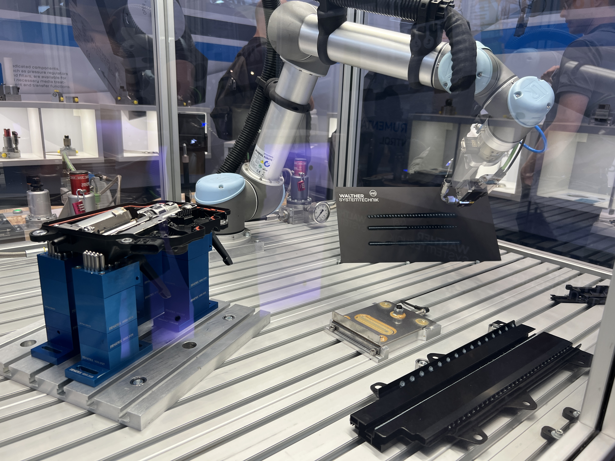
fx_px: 462
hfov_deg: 67.3
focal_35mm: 26
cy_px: 230
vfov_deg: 53.1
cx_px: 308
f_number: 1.5
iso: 40
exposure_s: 1/100
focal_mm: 5.7
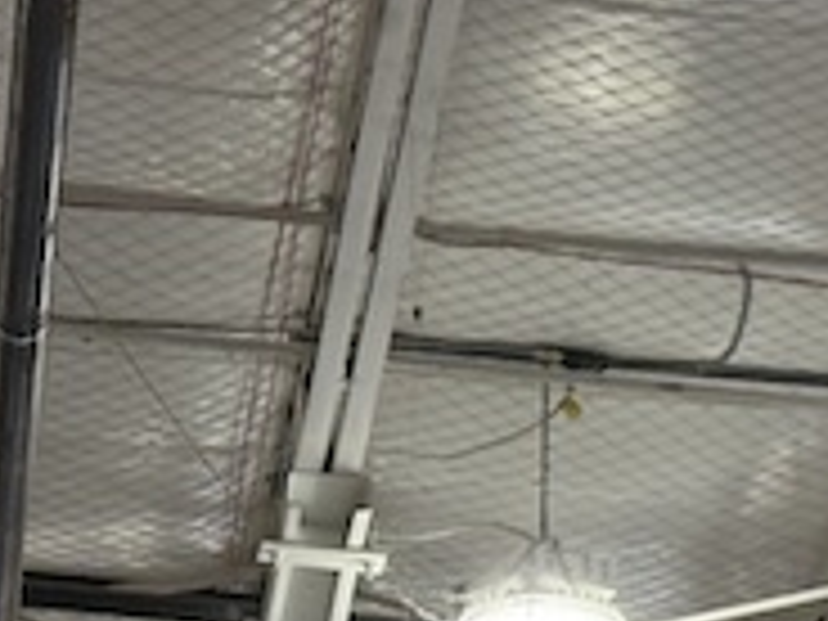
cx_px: 734
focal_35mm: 235
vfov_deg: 6.2
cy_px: 1217
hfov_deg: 8.4
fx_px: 5621
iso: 160
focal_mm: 6.76
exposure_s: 1/120
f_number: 1.78
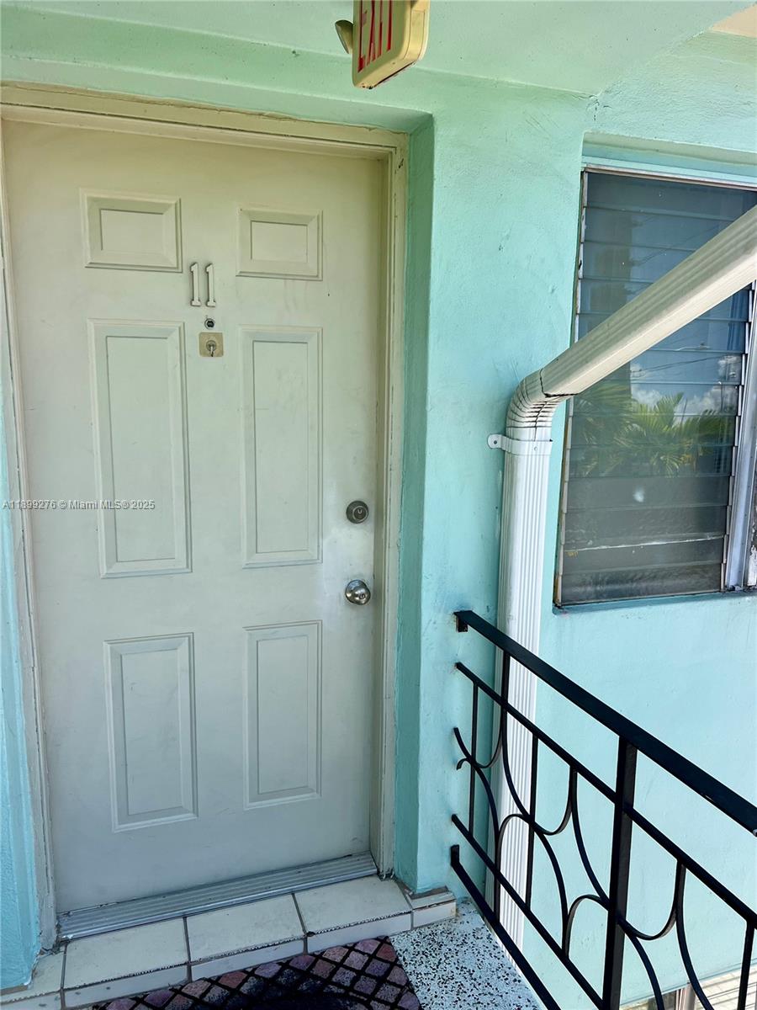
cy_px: 505
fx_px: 758
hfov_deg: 53.1
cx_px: 378
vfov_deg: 67.3
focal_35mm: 26
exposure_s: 1/1621
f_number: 1.5
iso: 50
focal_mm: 5.7
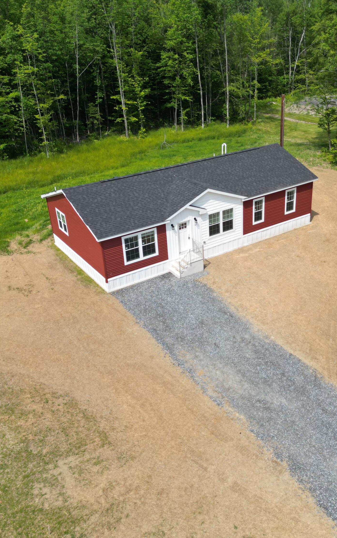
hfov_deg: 36.9
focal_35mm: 34
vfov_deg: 56.7
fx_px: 500
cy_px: 269
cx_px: 224
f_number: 1.7
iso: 110
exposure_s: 1/2500
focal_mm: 6.72
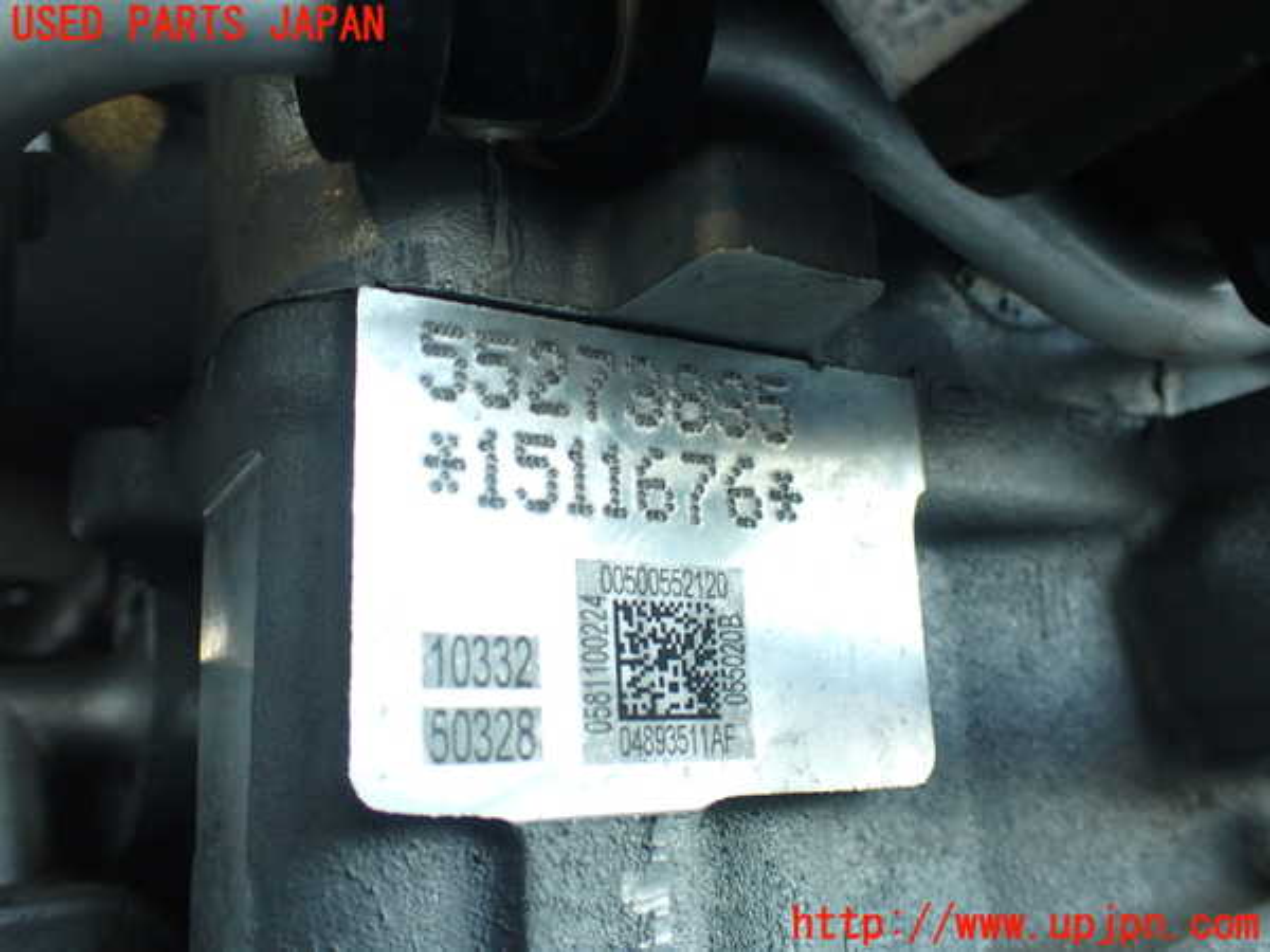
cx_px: 635
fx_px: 1174
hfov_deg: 56.8
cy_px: 476
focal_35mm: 32
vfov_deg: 44.2
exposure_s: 1/30
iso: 200
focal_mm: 5.79
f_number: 2.4
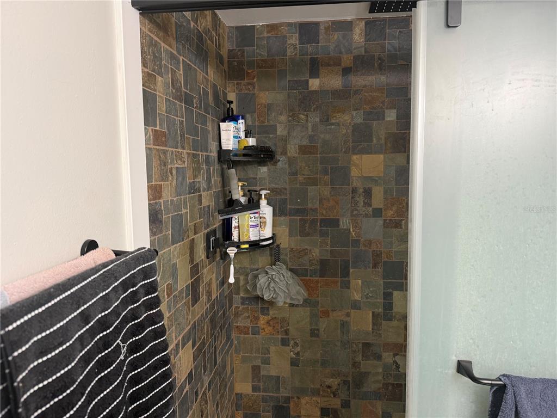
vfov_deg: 56.8
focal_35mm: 24
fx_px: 386
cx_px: 278
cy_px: 209
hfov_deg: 71.6
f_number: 1.78
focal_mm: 6.76
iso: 200
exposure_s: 1/60
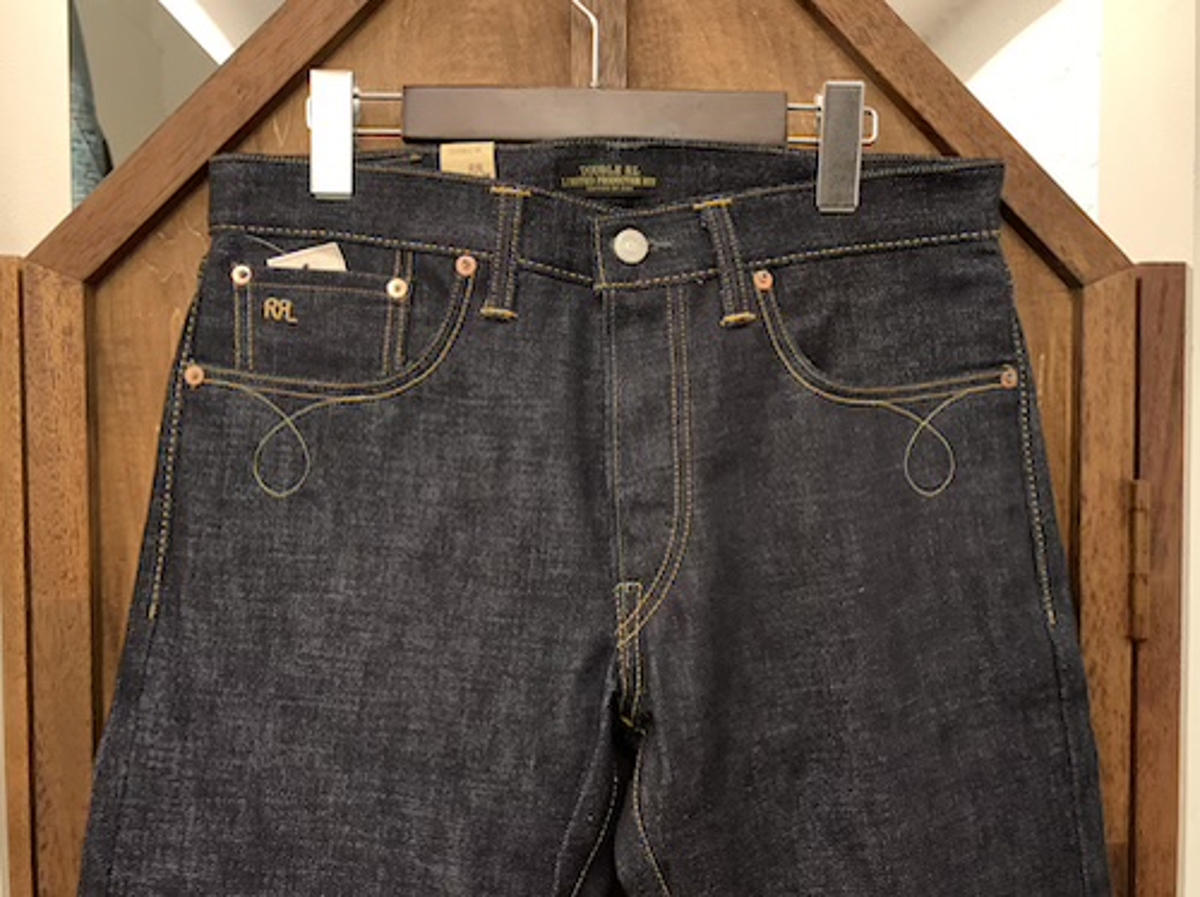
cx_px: 600
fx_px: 900
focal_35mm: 26
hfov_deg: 67.4
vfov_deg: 53.0
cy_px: 448
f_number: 1.8
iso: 640
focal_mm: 4.25
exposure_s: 1/20
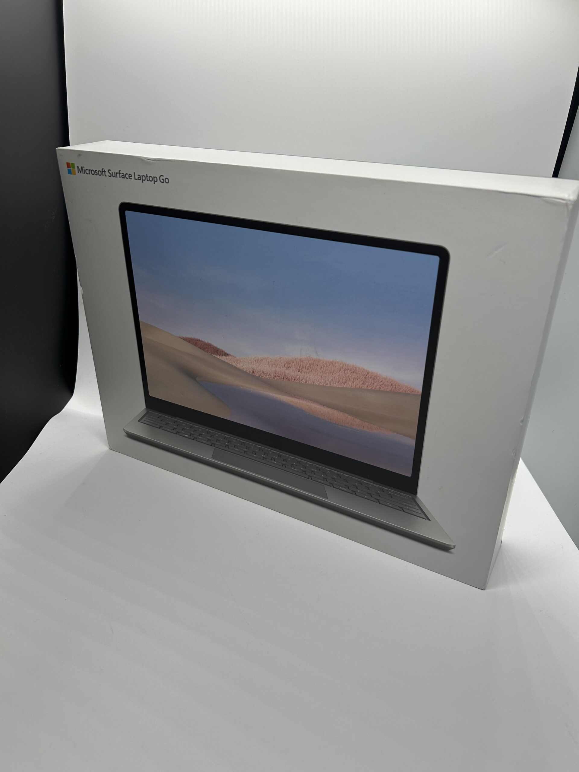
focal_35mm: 26
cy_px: 386
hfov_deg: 53.1
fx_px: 580
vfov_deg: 67.3
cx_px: 290
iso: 50
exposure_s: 1/471
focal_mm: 5.7
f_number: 1.5
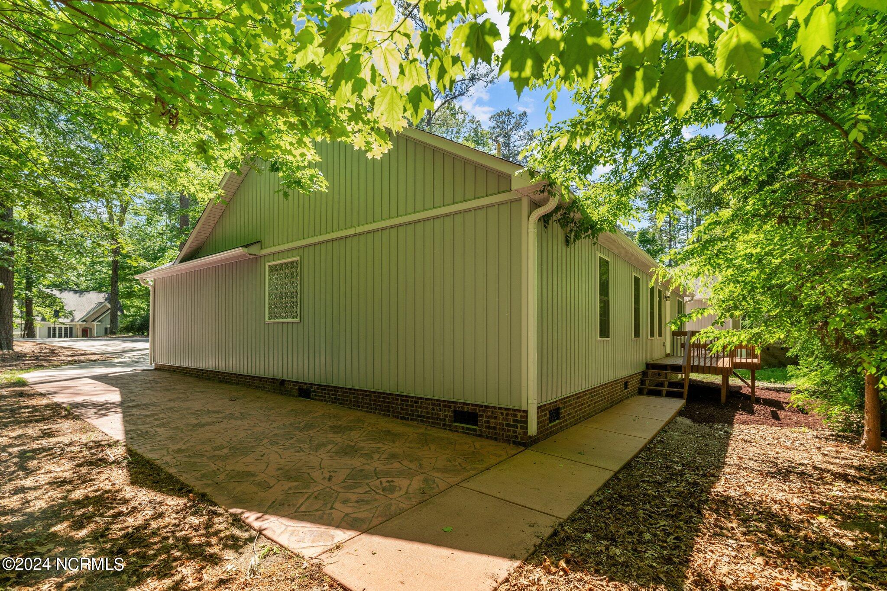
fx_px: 394
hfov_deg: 96.7
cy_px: 296
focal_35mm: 16
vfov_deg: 73.8
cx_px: 444
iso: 320
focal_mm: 16
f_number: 8
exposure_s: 1/50
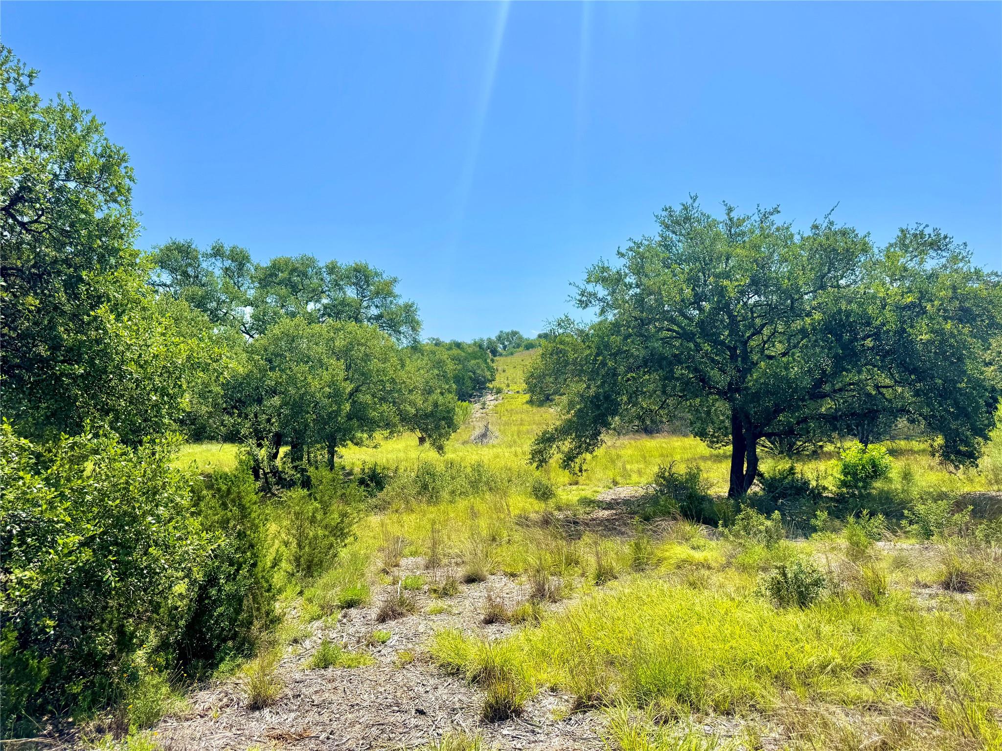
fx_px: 695
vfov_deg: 56.8
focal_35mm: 24
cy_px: 376
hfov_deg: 71.6
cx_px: 501
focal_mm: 6.76
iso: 80
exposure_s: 1/6410
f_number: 1.78
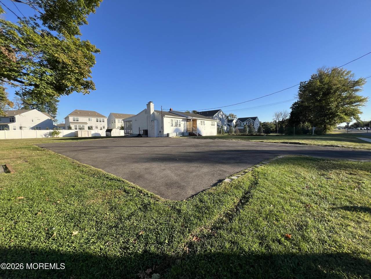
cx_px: 186
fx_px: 139
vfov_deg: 89.9
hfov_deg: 106.2
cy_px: 140
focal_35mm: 13
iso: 32
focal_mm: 1.57
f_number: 1.8
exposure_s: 1/874
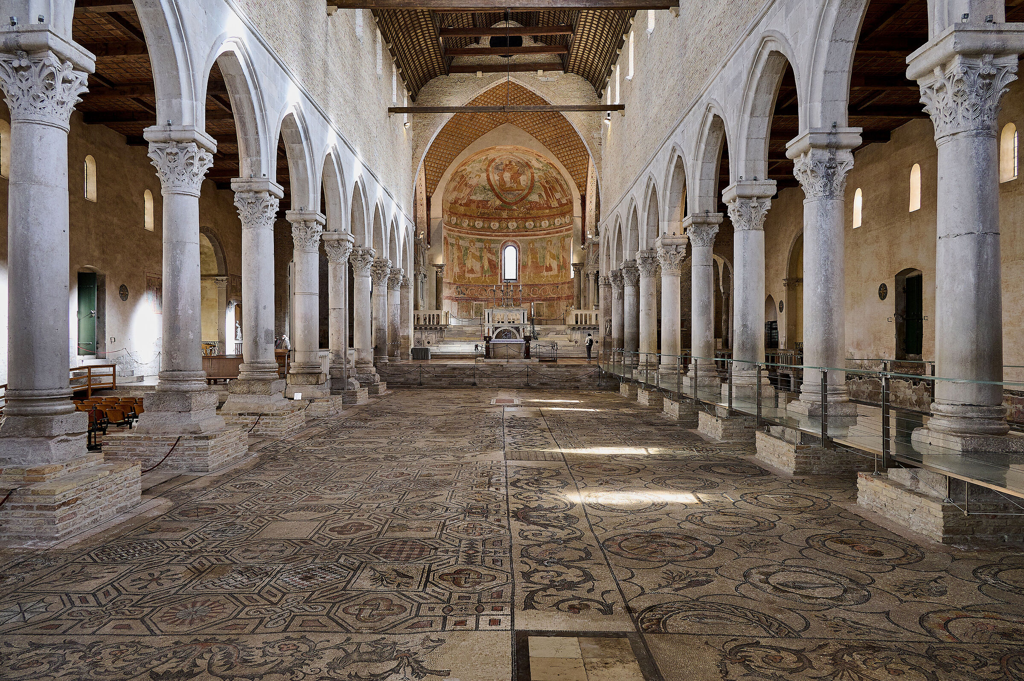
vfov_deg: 53.1
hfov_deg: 73.8
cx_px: 512
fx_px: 682
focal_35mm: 24
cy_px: 340
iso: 800
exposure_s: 1/25
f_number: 8
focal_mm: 24
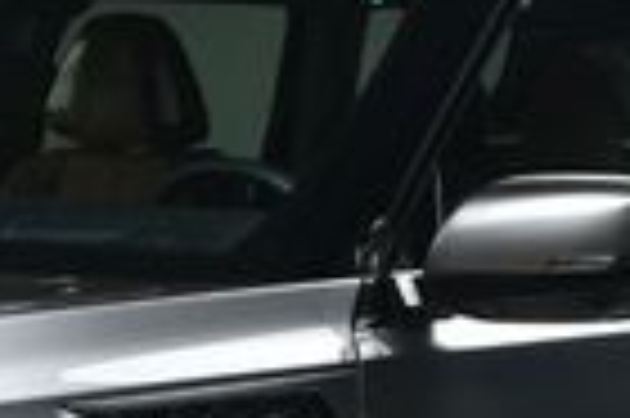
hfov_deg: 9.9
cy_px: 710
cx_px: -4
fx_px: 3601
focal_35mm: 206
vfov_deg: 6.5
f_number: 11
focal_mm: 30
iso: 100
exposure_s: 1/160
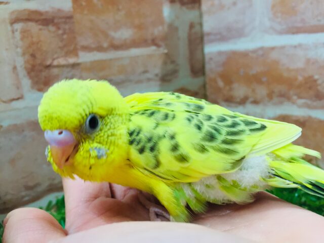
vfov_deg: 48.2
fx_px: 271
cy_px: 122
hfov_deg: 61.7
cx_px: 162
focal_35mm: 29
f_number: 2.2
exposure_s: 1/30
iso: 40
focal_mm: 4.15
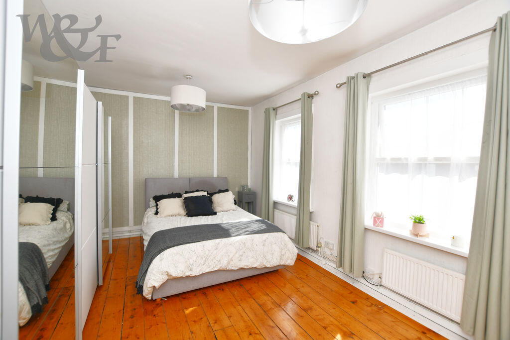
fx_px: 213
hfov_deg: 100.4
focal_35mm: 15
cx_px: 255
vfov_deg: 77.3
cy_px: 170
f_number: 5.6
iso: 100
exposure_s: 1/125
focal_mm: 10
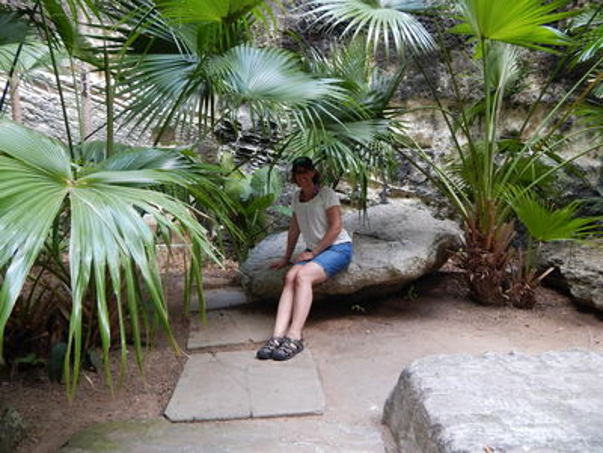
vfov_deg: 61.1
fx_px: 383
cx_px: 302
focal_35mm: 22
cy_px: 226
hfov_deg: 76.4
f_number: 3
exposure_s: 1/30
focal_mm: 4
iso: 125
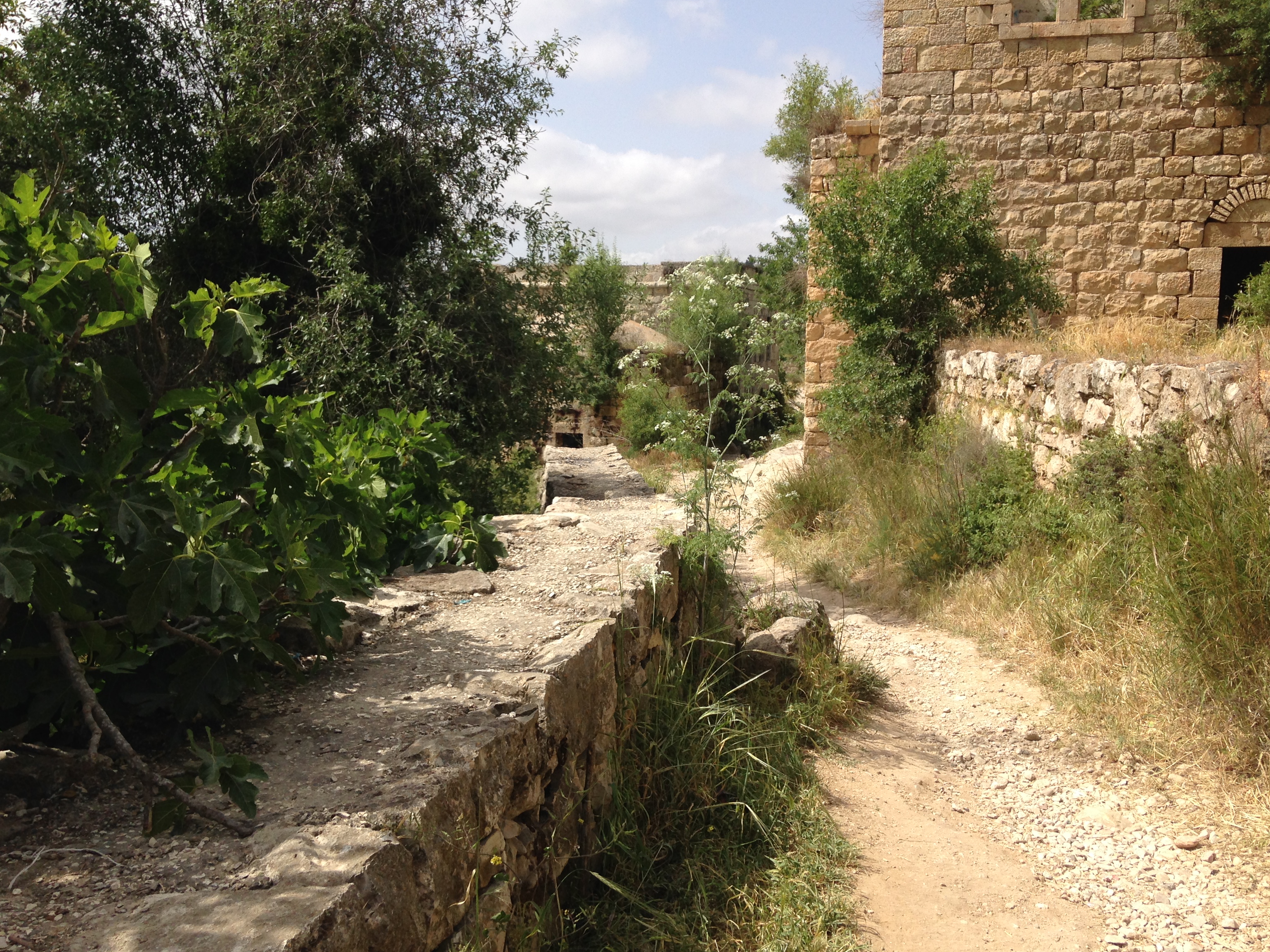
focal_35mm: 35
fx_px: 1284
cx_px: 666
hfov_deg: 52.6
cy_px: 467
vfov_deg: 40.7
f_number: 2.4
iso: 50
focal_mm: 4.12
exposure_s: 1/1642
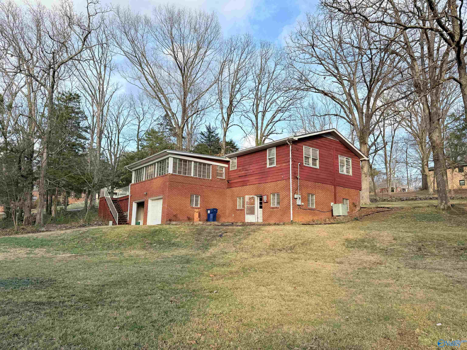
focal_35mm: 24
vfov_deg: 56.8
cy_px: 175
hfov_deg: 71.6
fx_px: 324
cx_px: 234
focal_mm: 6.76
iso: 80
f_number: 1.78
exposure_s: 1/1046
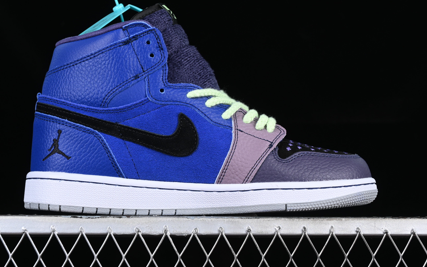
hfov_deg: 25.2
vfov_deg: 15.9
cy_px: 128
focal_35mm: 82
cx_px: 200
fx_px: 954
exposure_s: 1/80
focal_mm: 50
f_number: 7.1
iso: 160
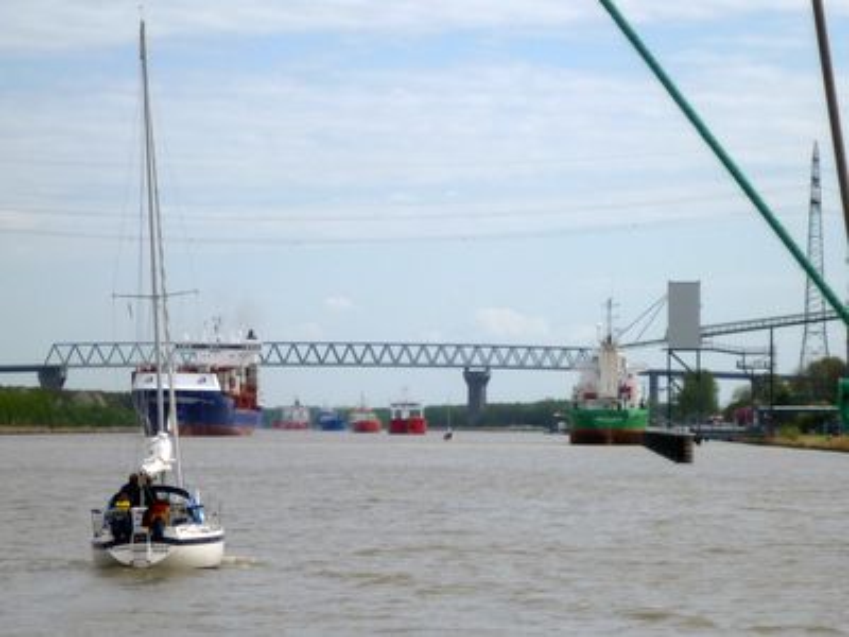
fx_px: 3139
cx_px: 424
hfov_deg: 15.4
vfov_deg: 11.6
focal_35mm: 128
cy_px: 318
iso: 100
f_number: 5.9
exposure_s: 1/500
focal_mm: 22.8
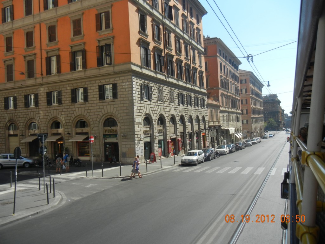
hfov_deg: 60.0
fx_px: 282
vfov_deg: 46.8
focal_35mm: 30
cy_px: 122
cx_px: 162
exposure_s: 1/307
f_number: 7
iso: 160
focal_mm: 5.4
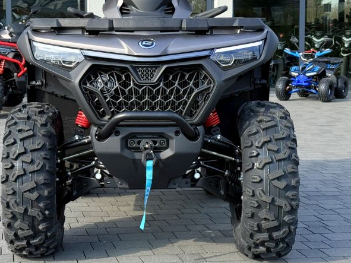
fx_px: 659
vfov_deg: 22.5
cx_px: 140
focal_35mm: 65
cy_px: 91
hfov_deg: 29.7
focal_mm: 6.76
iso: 64
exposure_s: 1/1167
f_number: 1.78
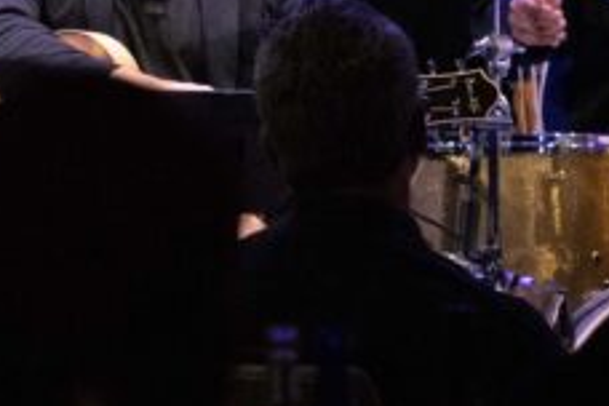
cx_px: 43
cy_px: -271
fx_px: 9202
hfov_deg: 3.8
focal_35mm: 544
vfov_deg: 2.5
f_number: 5
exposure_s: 1/125
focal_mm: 121
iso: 5000
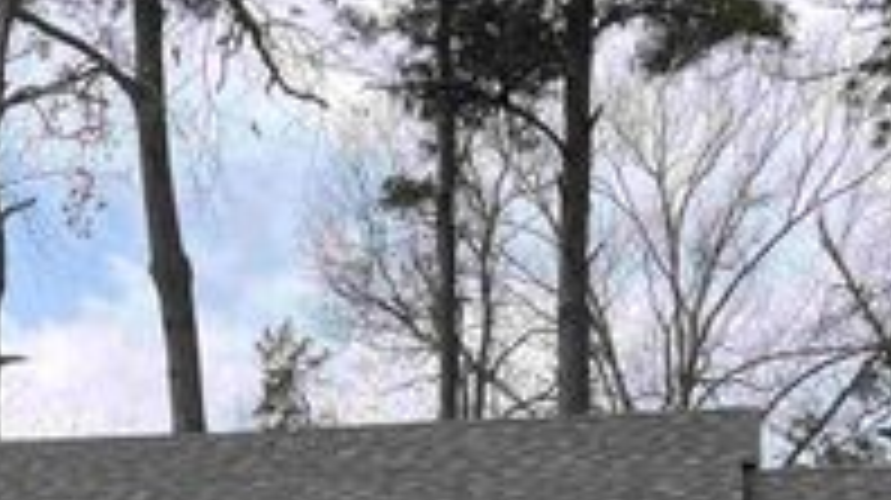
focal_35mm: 77
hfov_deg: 27.4
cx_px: 297
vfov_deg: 14.2
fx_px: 1818
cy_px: 831
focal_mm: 3.99
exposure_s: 1/1104
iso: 32
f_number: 1.8
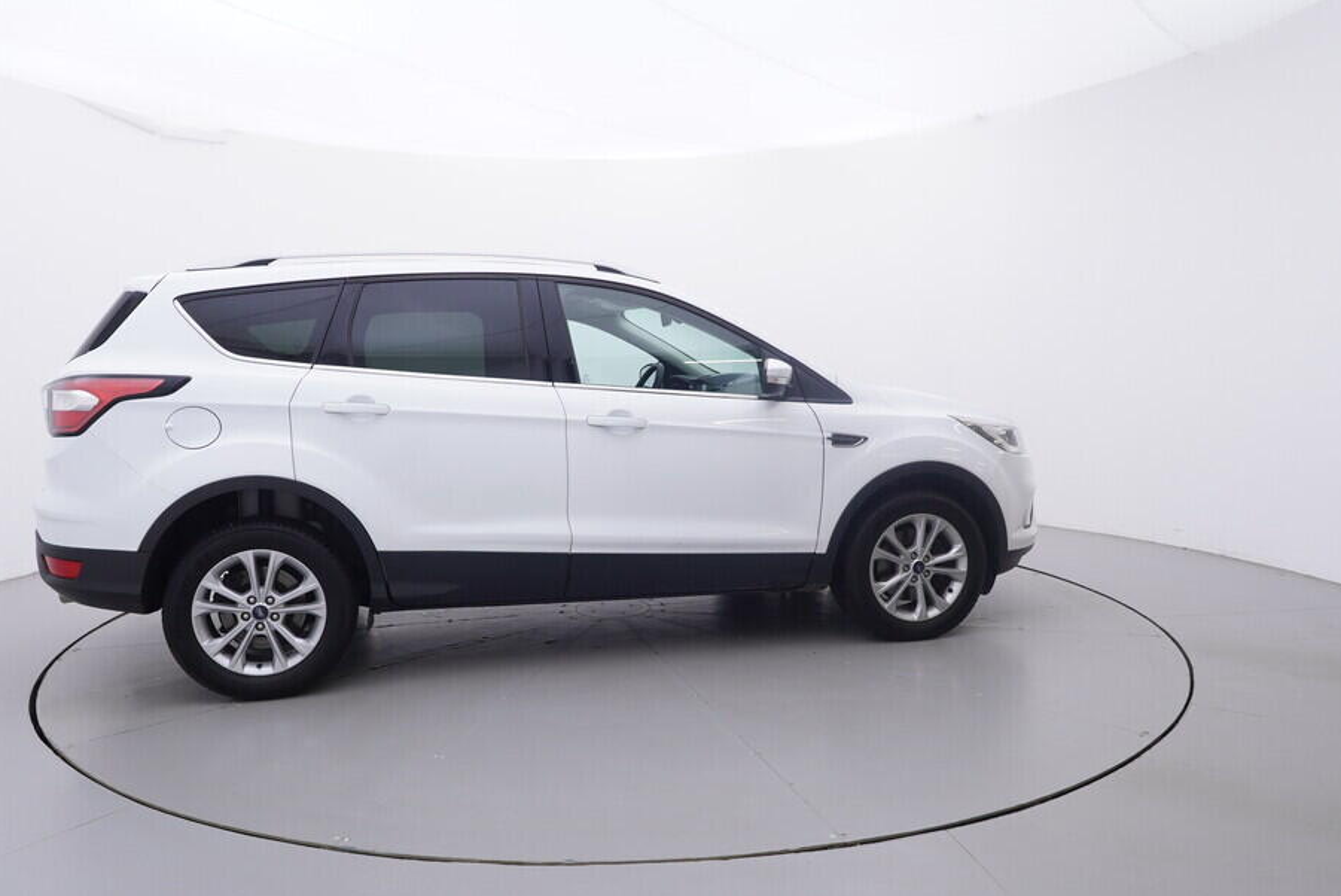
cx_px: 613
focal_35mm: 26
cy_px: 482
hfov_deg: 70.1
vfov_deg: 50.3
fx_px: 953
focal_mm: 15
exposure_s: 1/80
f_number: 5
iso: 200
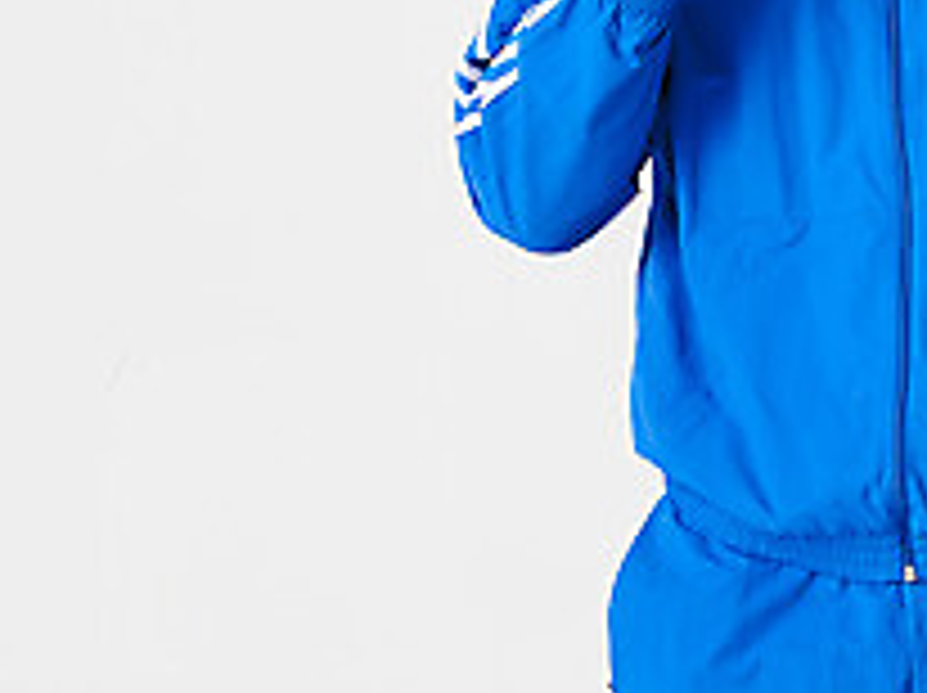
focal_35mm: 196
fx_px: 5243
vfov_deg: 7.5
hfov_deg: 10.1
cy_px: 68
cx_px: 650
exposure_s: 1/125
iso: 100
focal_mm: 70
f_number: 13
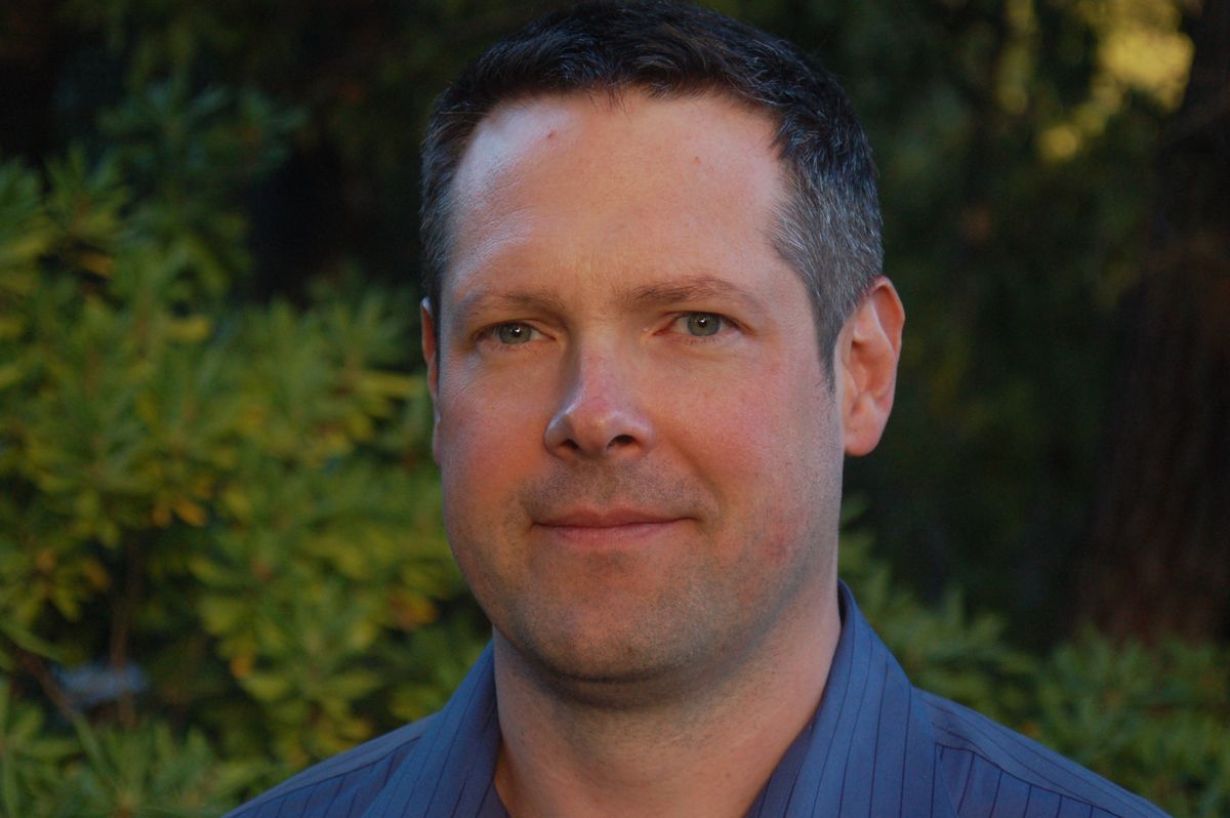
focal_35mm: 120
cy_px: 409
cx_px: 615
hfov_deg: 17.1
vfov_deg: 11.4
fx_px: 4097
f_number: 5.6
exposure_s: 1/50
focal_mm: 80
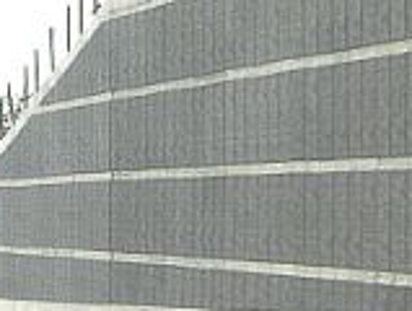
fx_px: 6036
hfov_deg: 3.9
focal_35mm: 506
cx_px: -225
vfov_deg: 2.9
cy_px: 456
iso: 107
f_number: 4.8
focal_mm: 22.5
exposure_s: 1/498
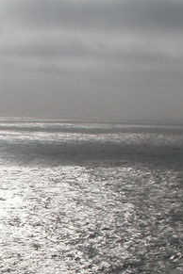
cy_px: 188
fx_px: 762
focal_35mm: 100
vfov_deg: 20.3
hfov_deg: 12.8
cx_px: -107
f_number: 8
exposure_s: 1/2283
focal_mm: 8.9
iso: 100
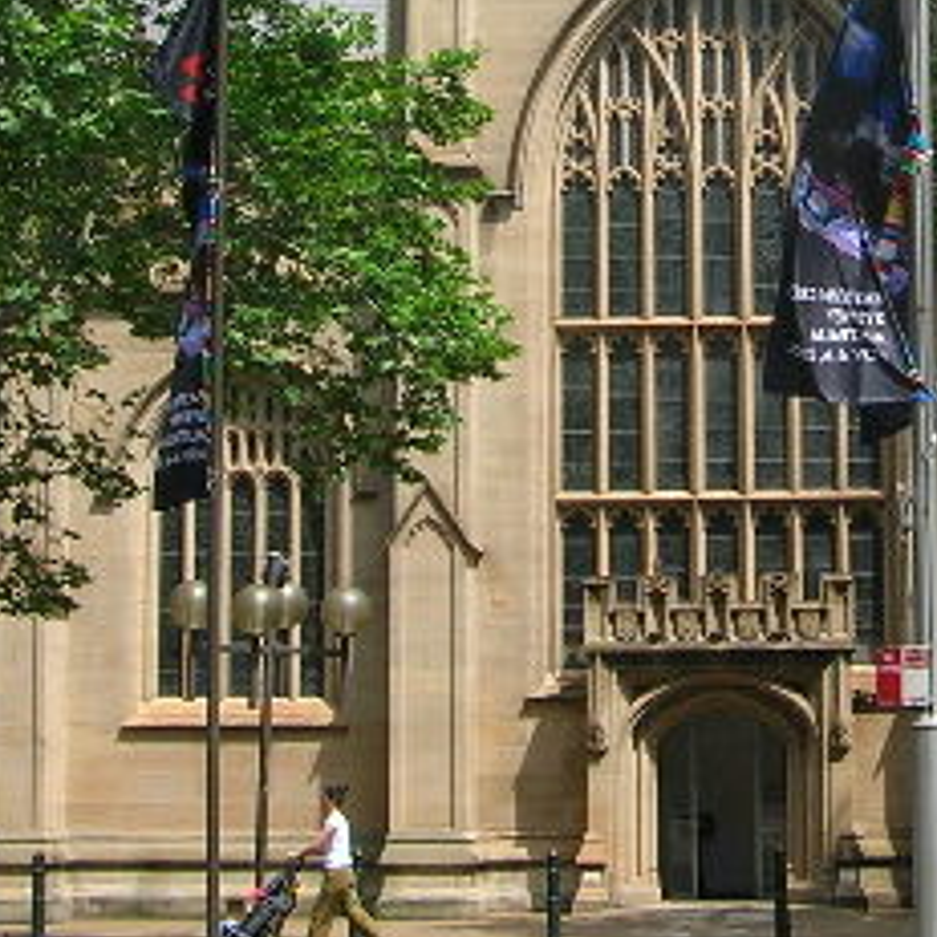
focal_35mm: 96
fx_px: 2940
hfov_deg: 17.9
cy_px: 191
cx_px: 823
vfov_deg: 18.0
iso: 50
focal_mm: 5.7
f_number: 4.9
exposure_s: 1/283
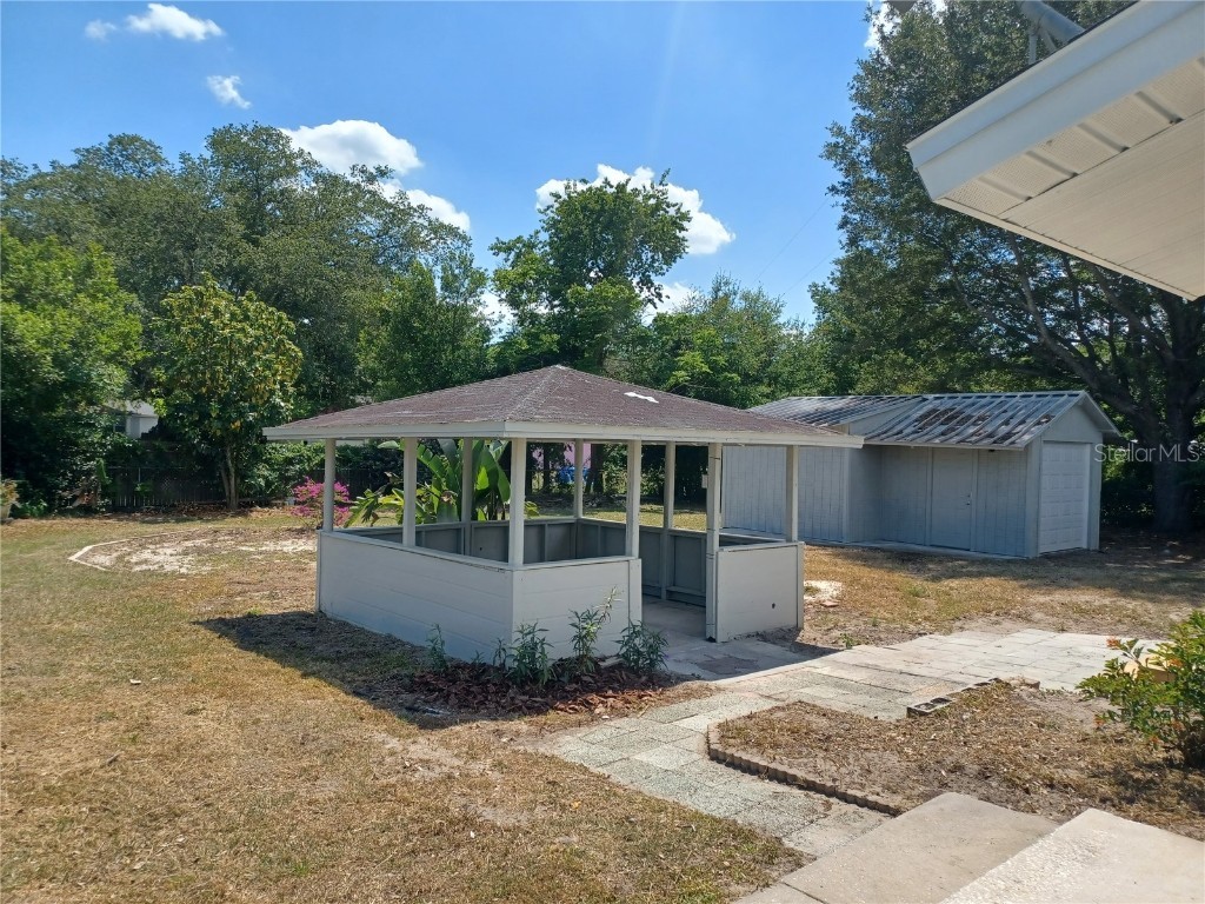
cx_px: 602
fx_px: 870
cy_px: 452
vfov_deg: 54.9
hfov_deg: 69.4
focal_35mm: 25
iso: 32
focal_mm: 4.6
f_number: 1.8
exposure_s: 1/485
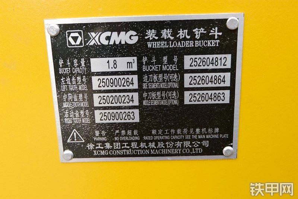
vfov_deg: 35.0
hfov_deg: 50.7
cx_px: 149
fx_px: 314
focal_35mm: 38
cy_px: 100
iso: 100
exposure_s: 1/150
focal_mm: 25.6
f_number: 4.5
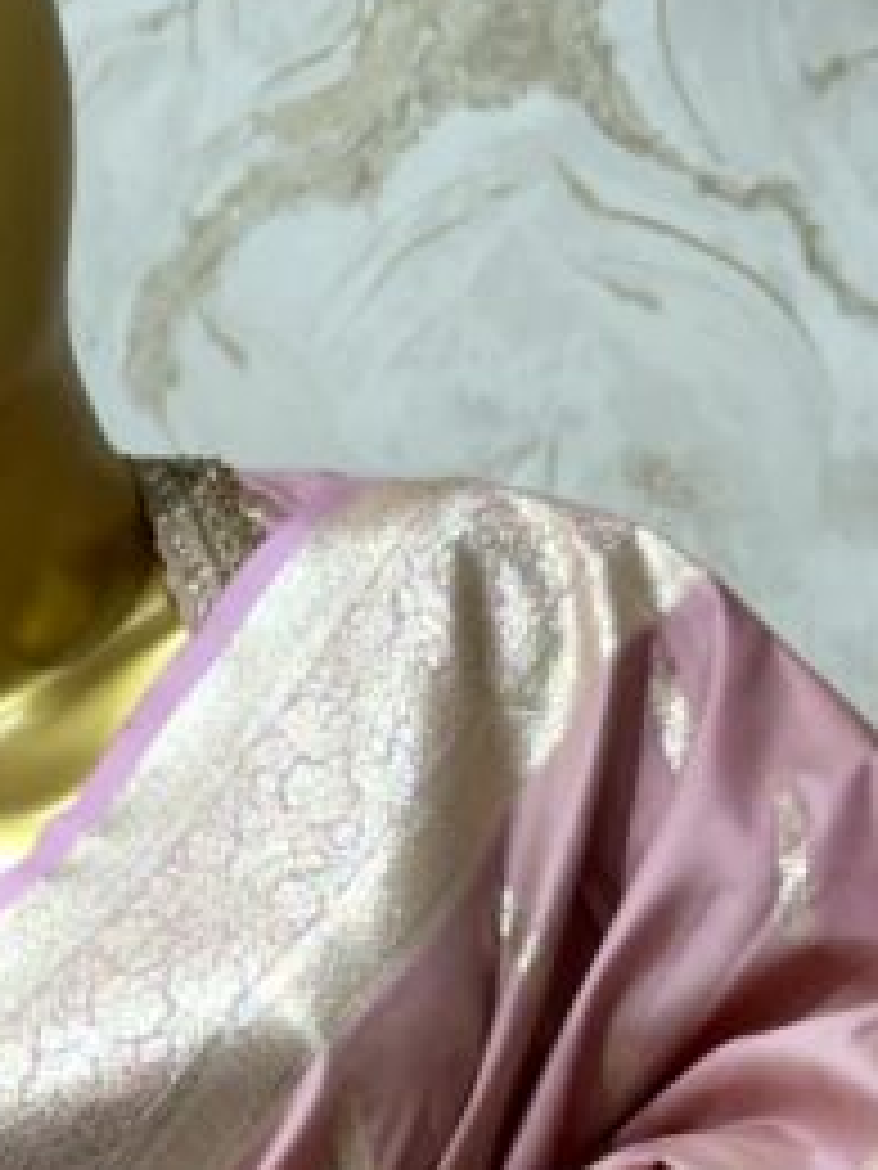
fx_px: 5411
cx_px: 653
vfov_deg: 12.0
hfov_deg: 9.3
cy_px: 1521
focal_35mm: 160
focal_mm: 5.96
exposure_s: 1/100
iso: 40
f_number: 1.6
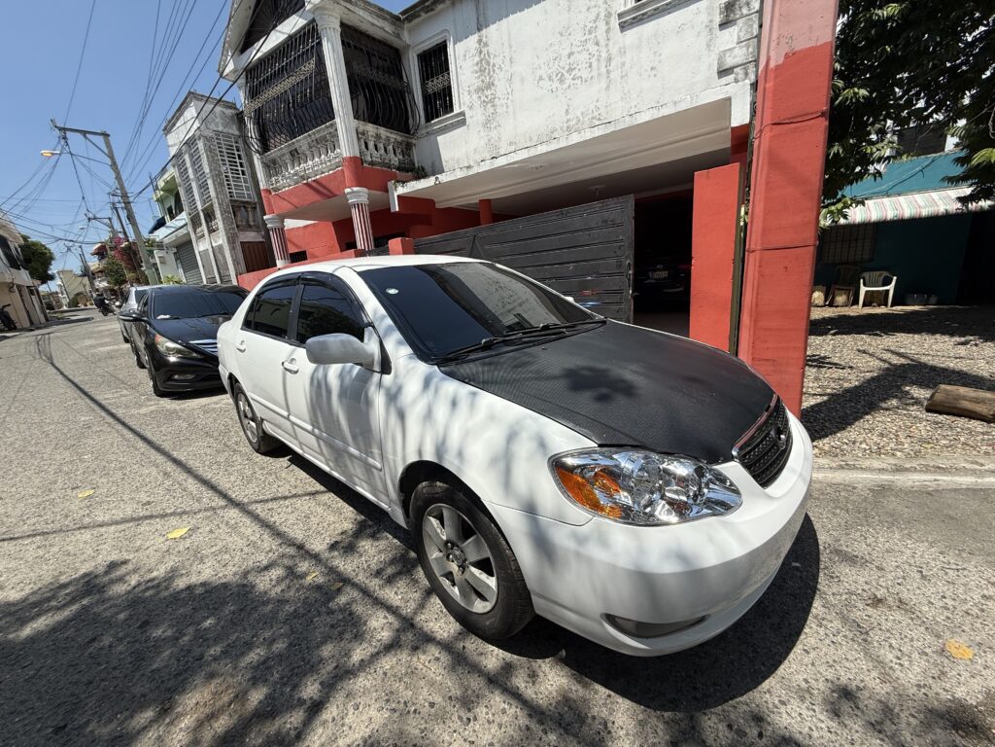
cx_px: 498
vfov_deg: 85.7
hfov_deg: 102.1
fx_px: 402
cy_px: 374
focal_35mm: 14
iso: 50
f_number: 2.2
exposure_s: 1/2506
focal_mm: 2.22
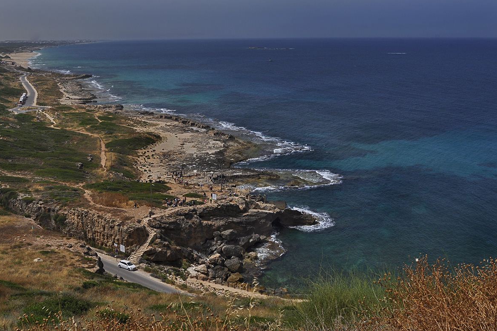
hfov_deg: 48.5
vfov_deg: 33.4
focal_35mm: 40
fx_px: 552
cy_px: 166
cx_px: 245
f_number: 11
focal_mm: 26
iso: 220
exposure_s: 1/1000
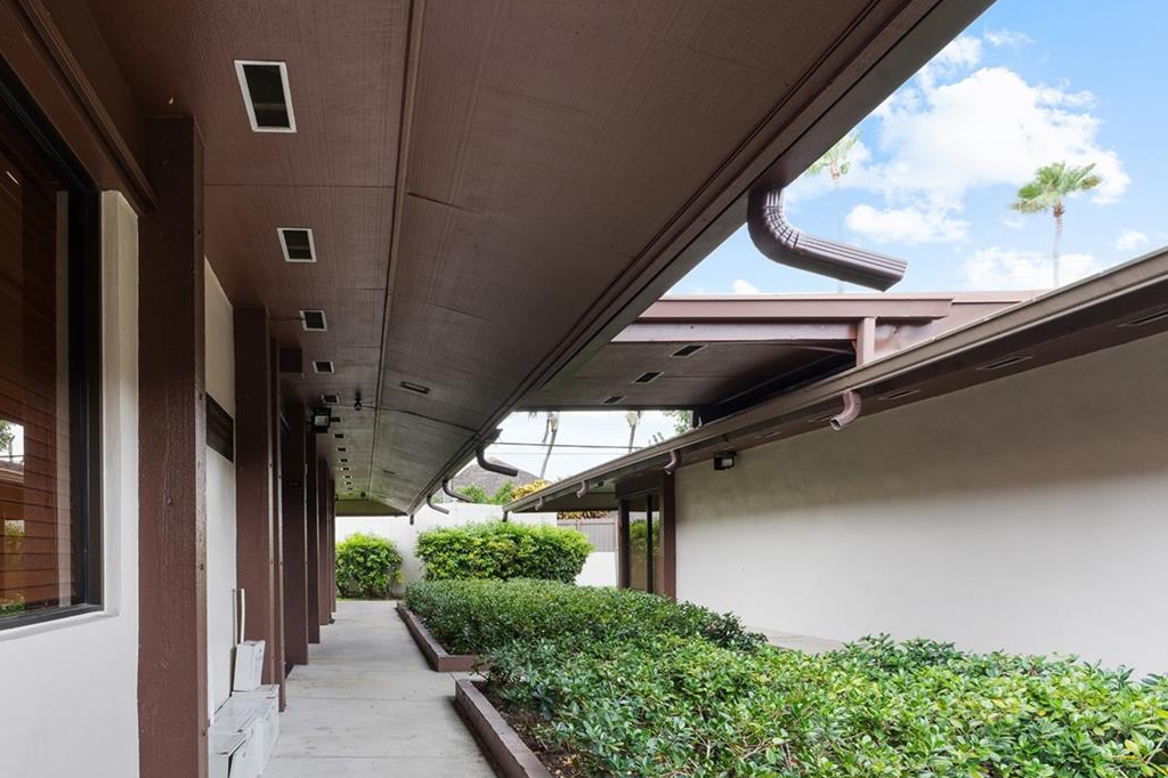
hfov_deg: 68.7
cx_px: 354
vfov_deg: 49.9
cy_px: 548
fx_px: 811
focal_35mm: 25
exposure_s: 1/2.5
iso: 250
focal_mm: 16
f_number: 13
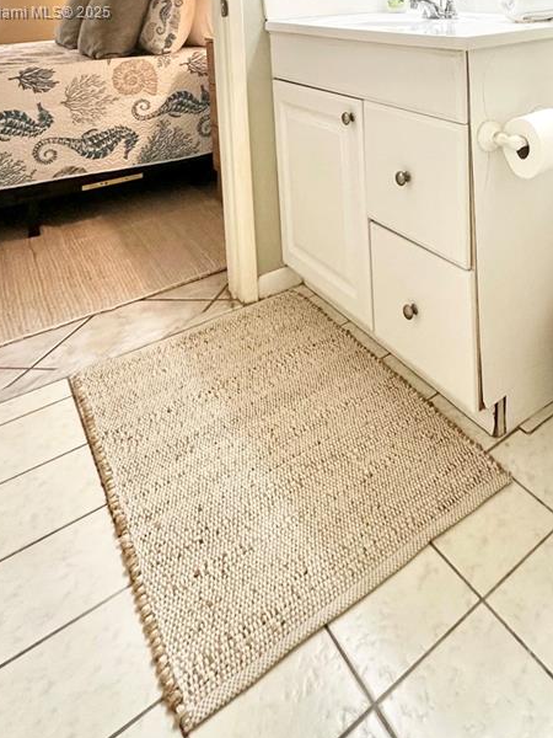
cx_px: 439
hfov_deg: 47.2
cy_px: 14
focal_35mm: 28
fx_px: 596
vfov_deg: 51.8
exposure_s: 1/120
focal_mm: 2.22
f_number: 2.2
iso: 160
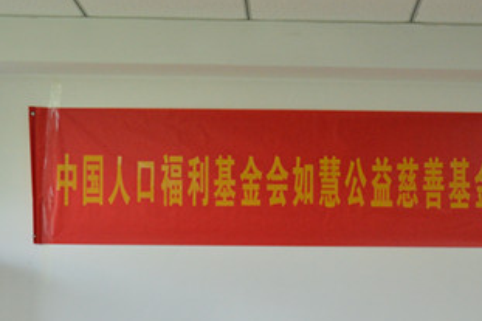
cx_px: 353
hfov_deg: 25.7
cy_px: 290
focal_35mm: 78
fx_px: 1043
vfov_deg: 17.2
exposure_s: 1/200
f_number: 4
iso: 1400
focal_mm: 27
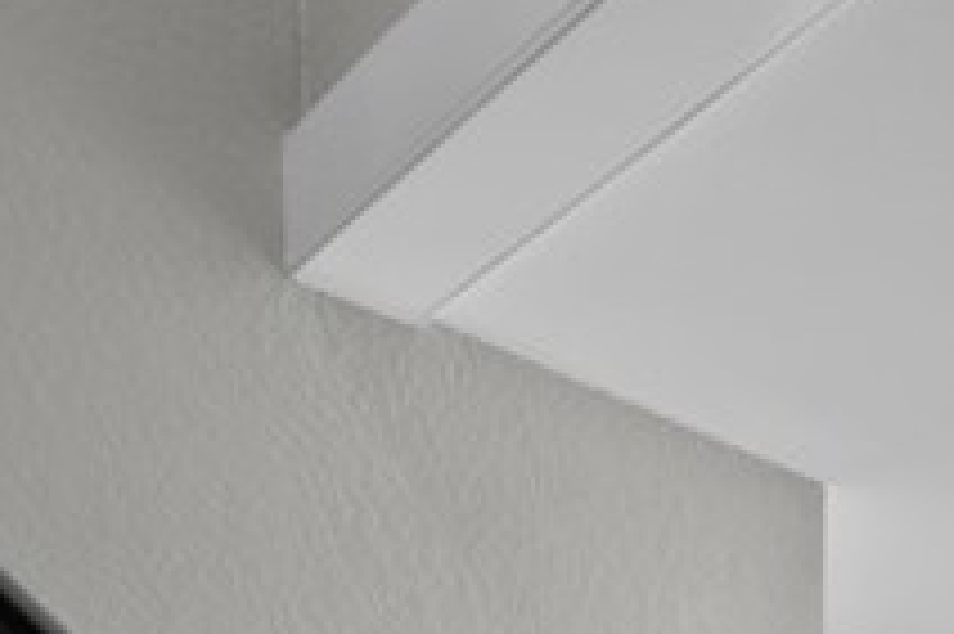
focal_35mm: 87
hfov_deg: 17.5
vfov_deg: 13.1
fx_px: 2304
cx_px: 1850
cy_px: 1365
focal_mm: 18
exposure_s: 1/3
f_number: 8
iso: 640
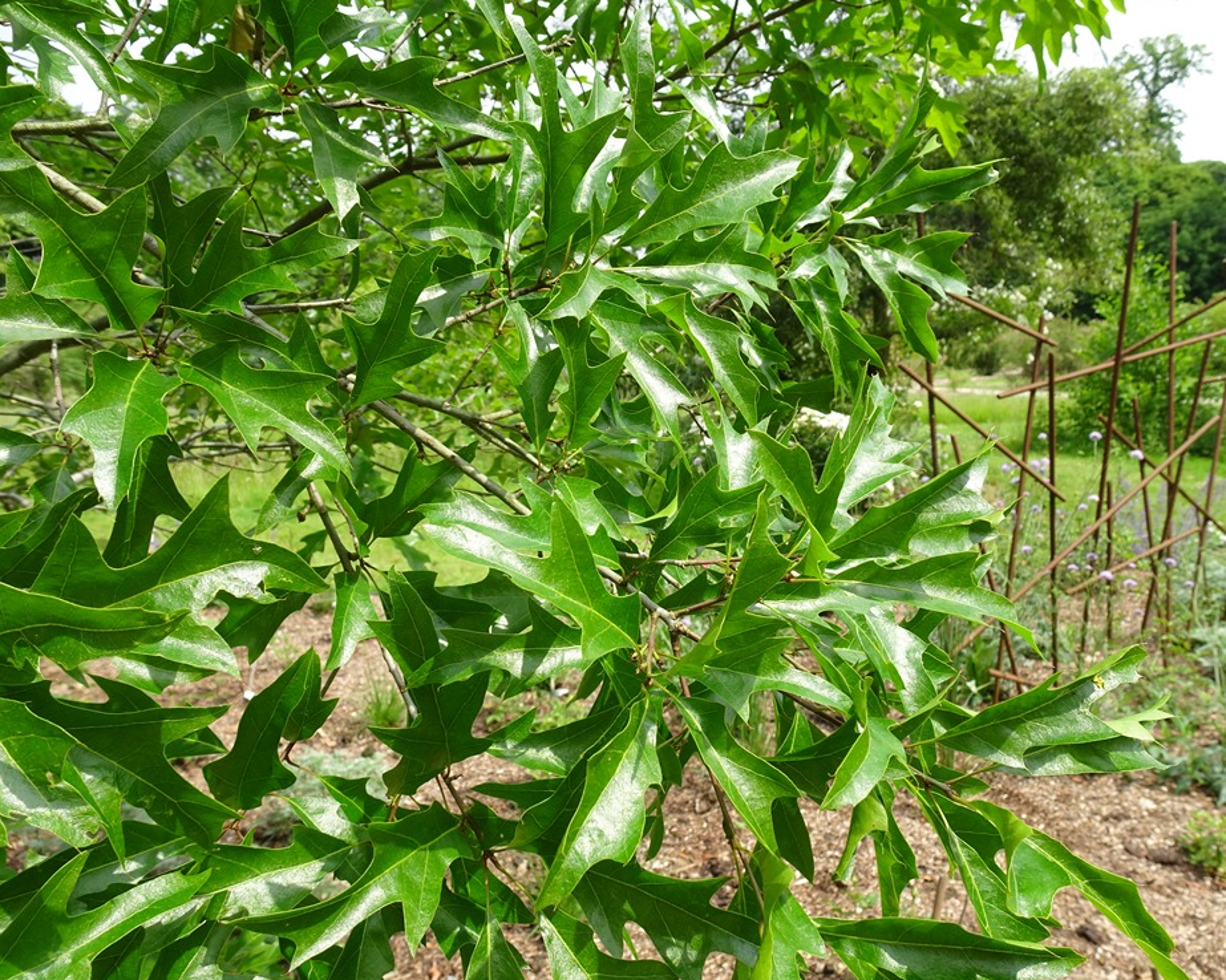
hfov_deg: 65.9
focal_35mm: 26
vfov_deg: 54.9
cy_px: 495
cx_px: 661
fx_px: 943
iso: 80
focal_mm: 4.1
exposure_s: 1/400
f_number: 3.5
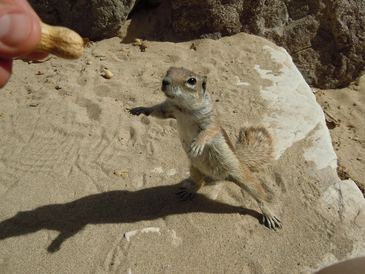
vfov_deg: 46.8
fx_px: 316
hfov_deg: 60.0
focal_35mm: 30
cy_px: 137
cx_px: 182
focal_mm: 5.4
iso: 100
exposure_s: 1/500
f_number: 7
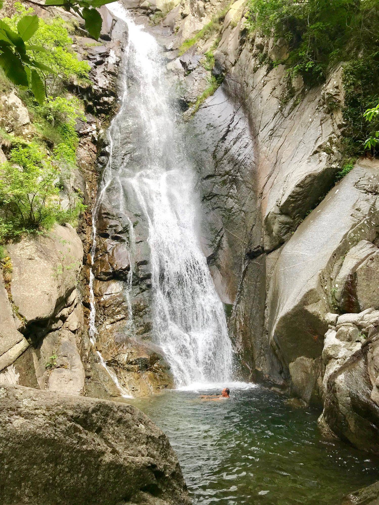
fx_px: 409
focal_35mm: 28
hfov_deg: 49.7
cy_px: 252
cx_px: 190
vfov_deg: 63.4
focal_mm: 3.99
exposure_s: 1/504
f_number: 1.8
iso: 20
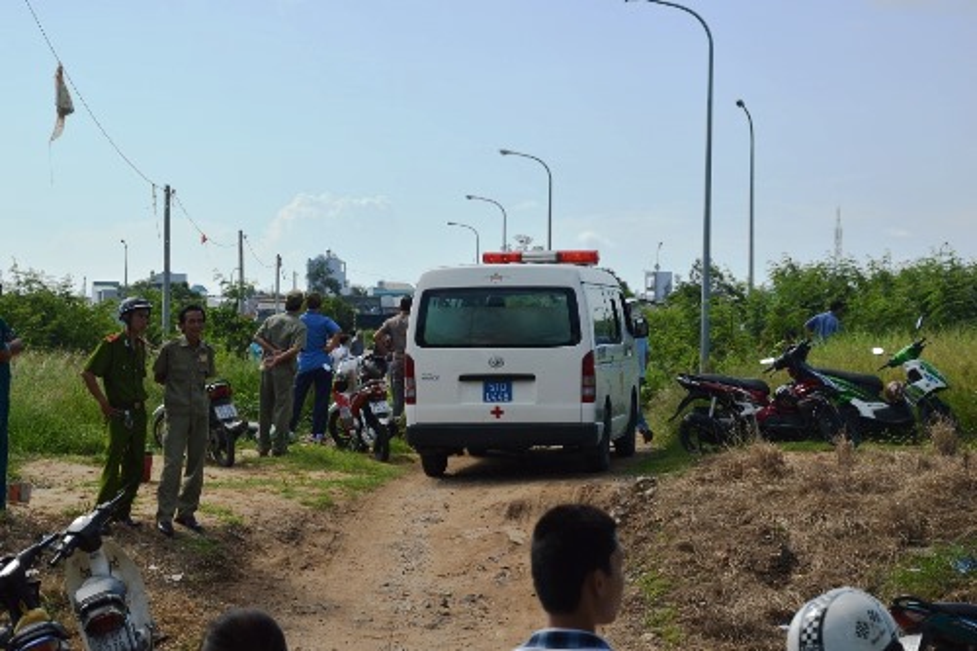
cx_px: 488
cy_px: 326
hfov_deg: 26.0
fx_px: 2116
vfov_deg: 17.5
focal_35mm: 78
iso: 100
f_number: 9
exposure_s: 1/320
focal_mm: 52
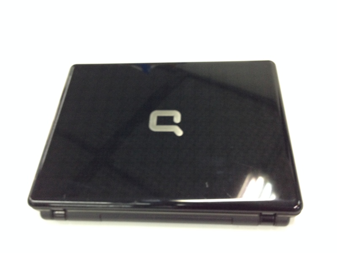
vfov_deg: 42.9
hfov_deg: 55.4
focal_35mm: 33
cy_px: 126
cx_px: 168
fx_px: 321
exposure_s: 1/20
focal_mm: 4.12
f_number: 2.4
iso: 200
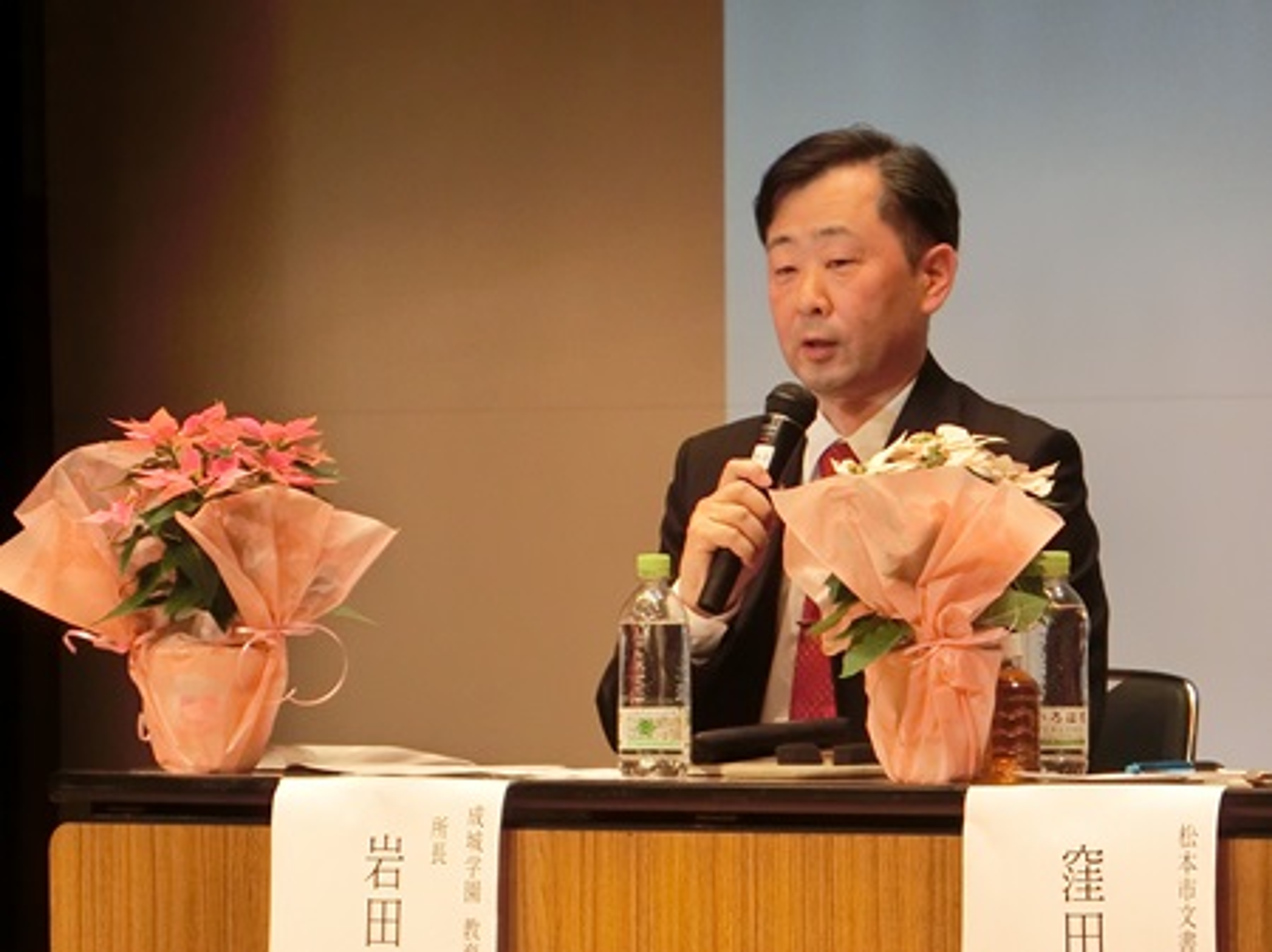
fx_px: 10798
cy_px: 476
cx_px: 636
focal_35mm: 294
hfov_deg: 6.7
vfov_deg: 5.1
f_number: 5.8
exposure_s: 1/100
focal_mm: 52.5
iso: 800
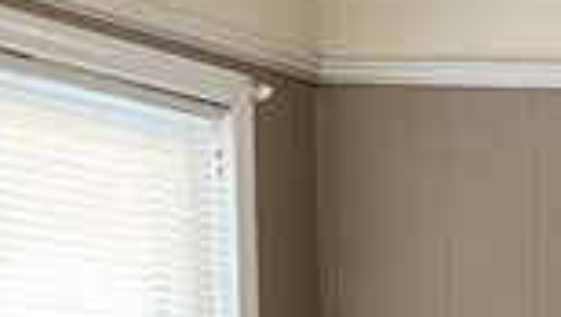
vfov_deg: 8.0
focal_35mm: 141
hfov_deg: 14.6
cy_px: 732
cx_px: 725
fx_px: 2100
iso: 125
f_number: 1.8
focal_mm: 4.25
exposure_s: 1/78
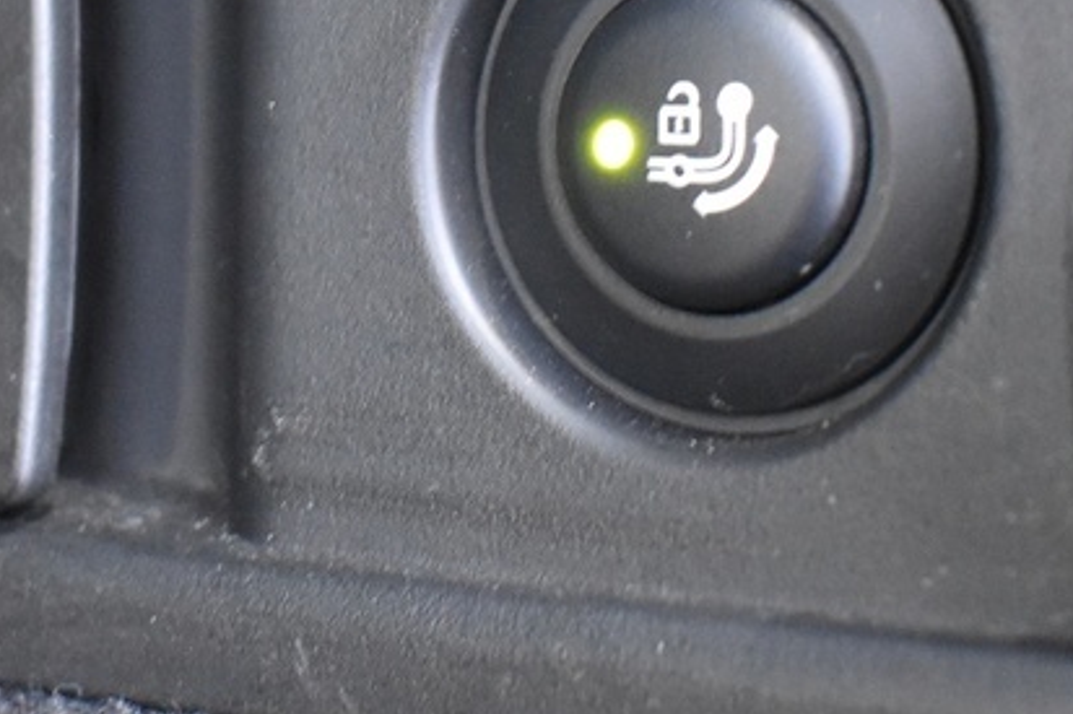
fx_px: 3158
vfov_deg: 12.8
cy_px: 86
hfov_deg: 19.3
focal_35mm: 106
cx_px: 426
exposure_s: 1/6
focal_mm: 18
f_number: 3.5
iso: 3200
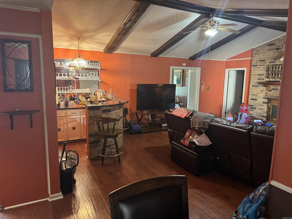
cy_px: 110
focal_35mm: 24
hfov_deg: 71.6
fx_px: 202
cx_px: 146
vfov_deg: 56.8
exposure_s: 1/60
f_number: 1.78
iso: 800
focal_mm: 6.76
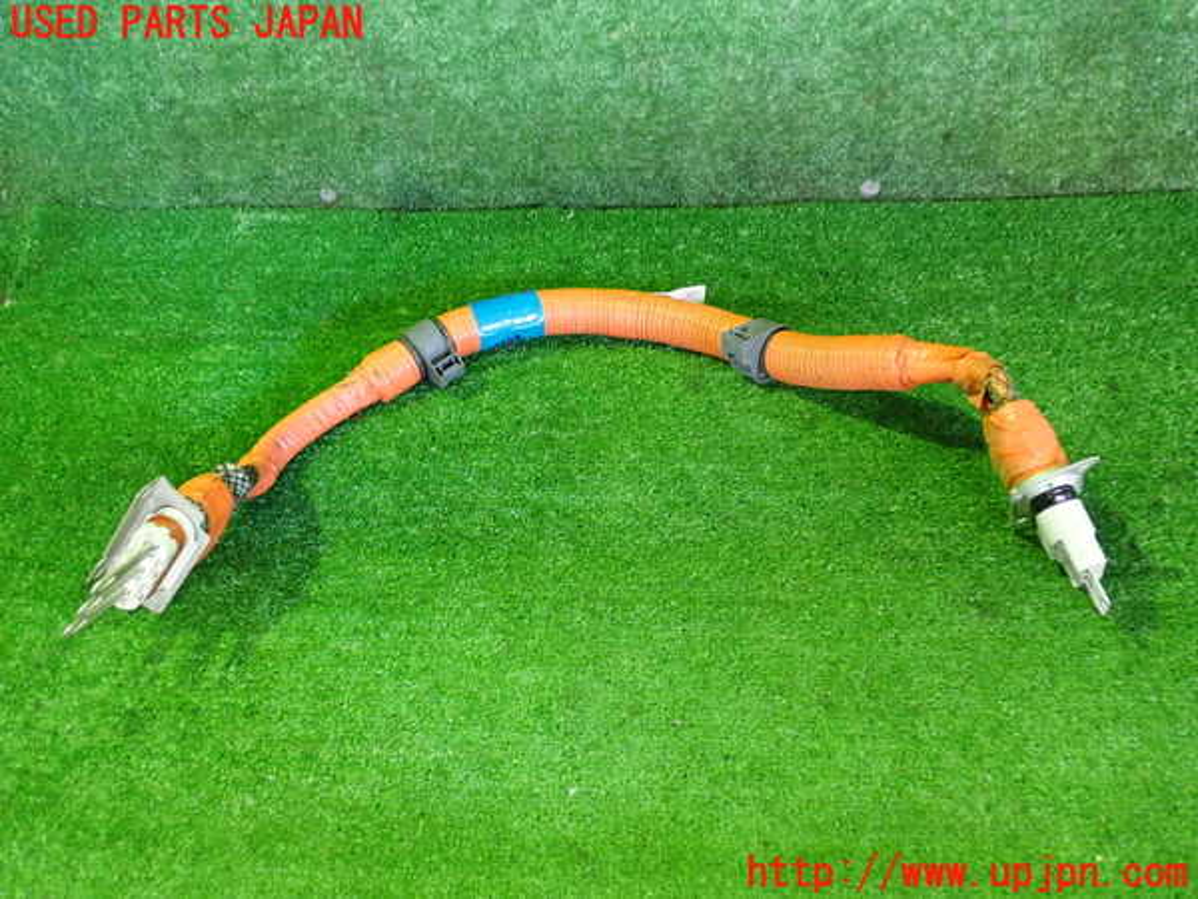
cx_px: 599
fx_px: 1107
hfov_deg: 56.8
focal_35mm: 32
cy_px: 450
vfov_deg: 44.2
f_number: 2.4
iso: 800
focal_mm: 5.79
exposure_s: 1/30
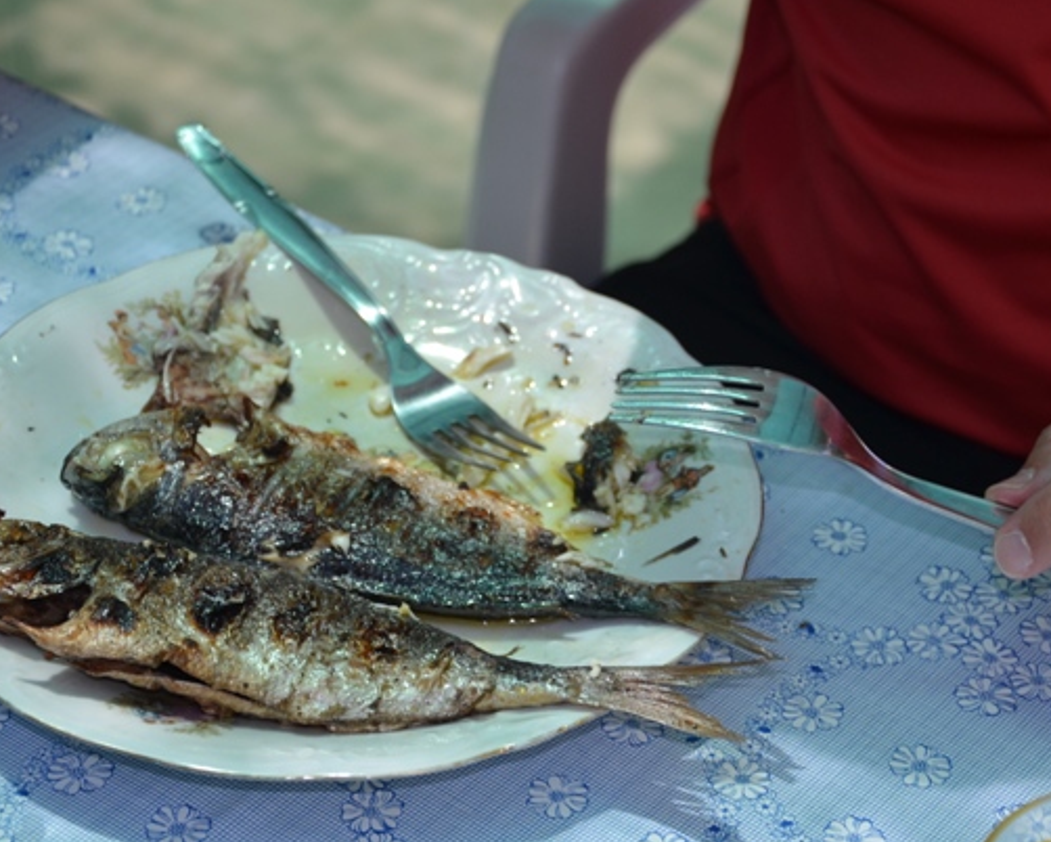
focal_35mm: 101
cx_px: 655
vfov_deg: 15.3
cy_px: 396
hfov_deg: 19.0
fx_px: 3135
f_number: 4.8
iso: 200
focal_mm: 45
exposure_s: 1/160
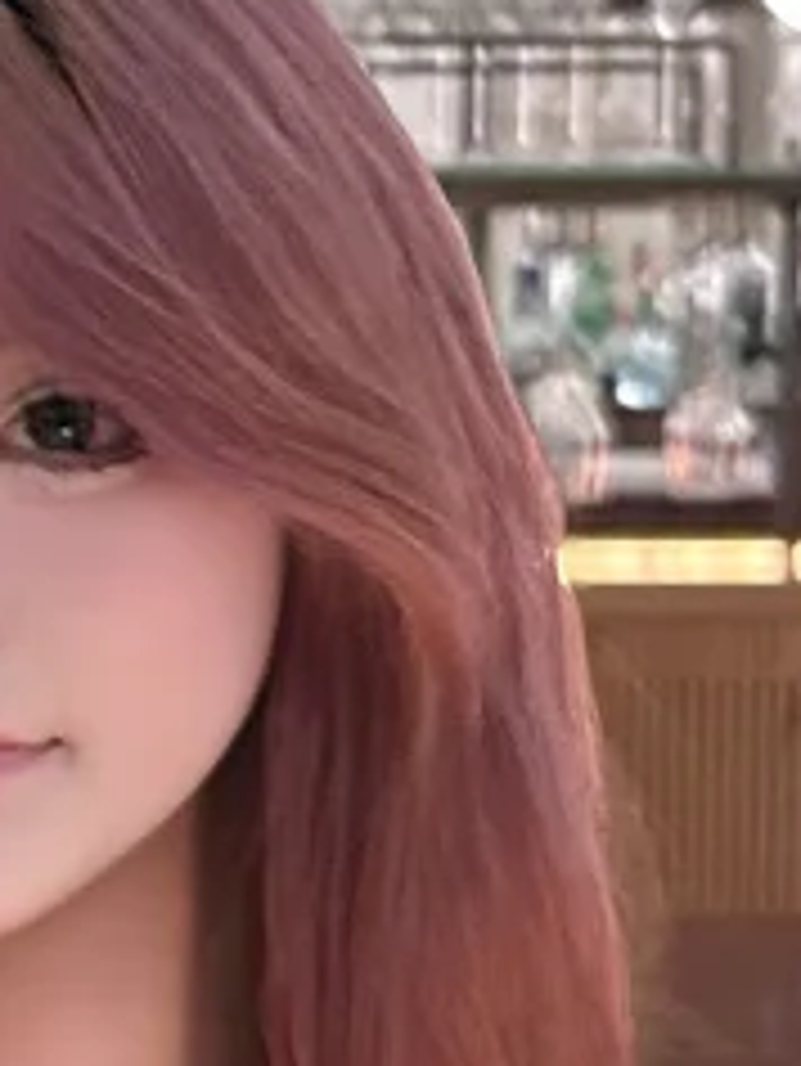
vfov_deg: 12.5
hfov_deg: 9.3
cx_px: -36
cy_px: 765
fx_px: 4870
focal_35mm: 158
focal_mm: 5.7
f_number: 1.5
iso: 500
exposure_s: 1/49
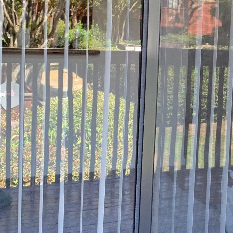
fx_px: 602
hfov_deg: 21.1
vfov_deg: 21.8
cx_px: 239
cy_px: 66
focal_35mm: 79
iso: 100
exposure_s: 1/118
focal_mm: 4.25
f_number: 1.8
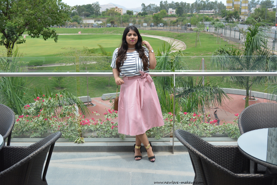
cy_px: 92
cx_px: 138
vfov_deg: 26.5
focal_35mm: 51
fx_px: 392
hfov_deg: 38.9
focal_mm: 34
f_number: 5.6
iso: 1250
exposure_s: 1/4000
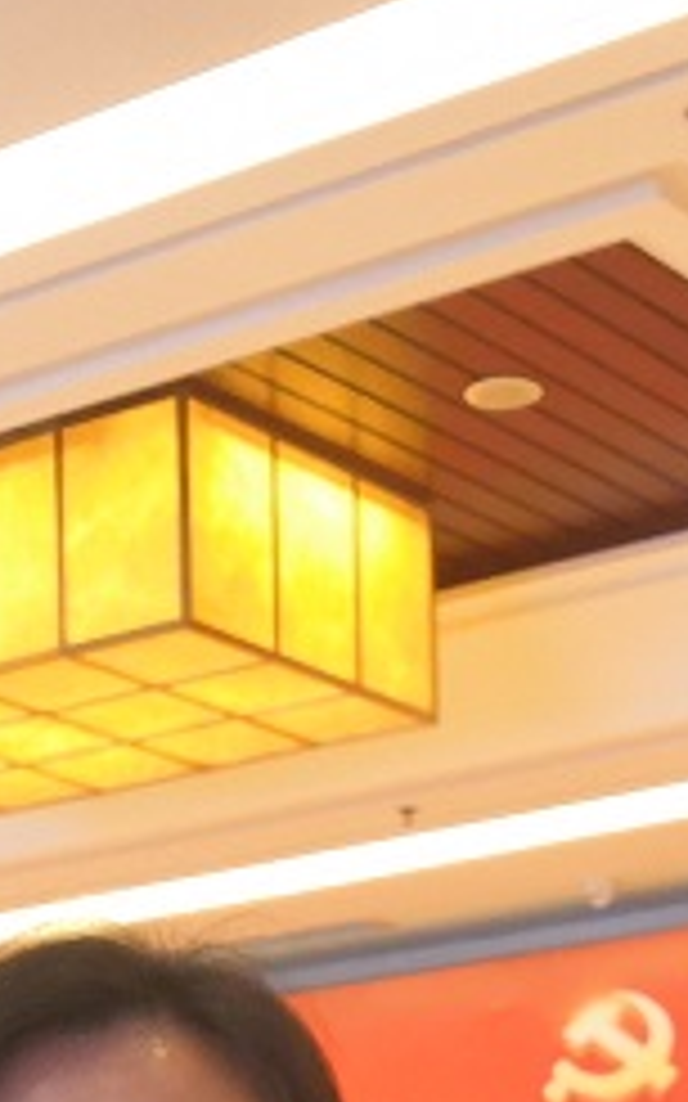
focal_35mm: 105
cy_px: 1460
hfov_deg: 12.5
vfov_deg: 18.4
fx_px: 3152
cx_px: 355
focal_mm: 3.95
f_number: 1.8
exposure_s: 1/33.3
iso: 400
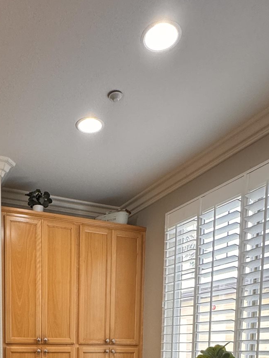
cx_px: 67
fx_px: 383
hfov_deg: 37.7
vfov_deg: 40.8
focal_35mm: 37
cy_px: 390
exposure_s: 1/60
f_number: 2.2
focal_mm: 2.22
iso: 200
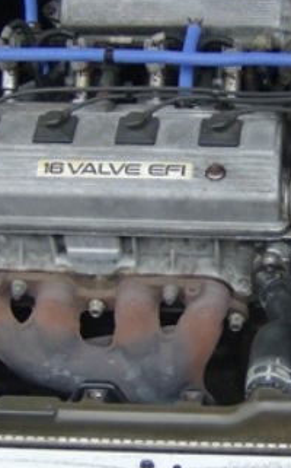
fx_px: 1208
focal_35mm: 95
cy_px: 217
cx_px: 247
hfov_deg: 13.6
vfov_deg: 21.9
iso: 100
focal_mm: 6
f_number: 2.8
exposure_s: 1/240
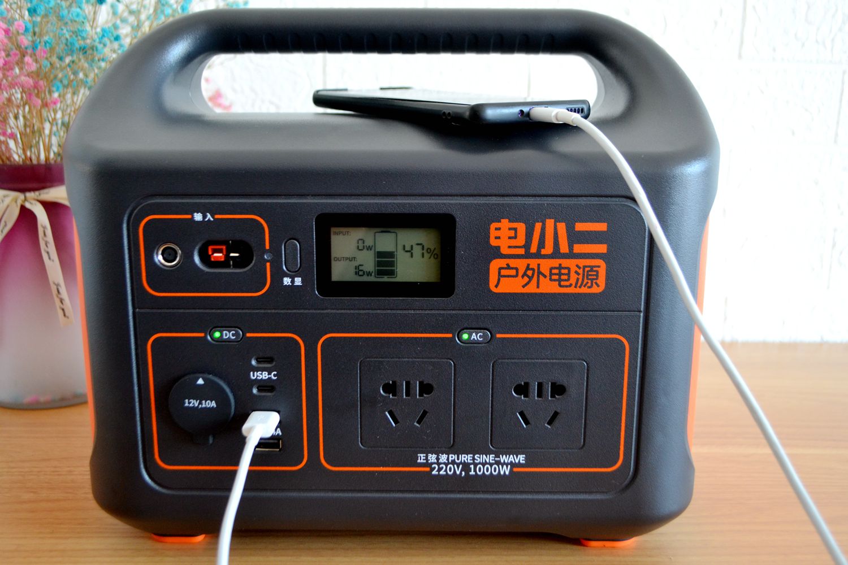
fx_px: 848
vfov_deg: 36.9
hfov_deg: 53.1
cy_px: 282
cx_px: 424
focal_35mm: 36
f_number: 4
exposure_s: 1/60
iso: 800
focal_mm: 24
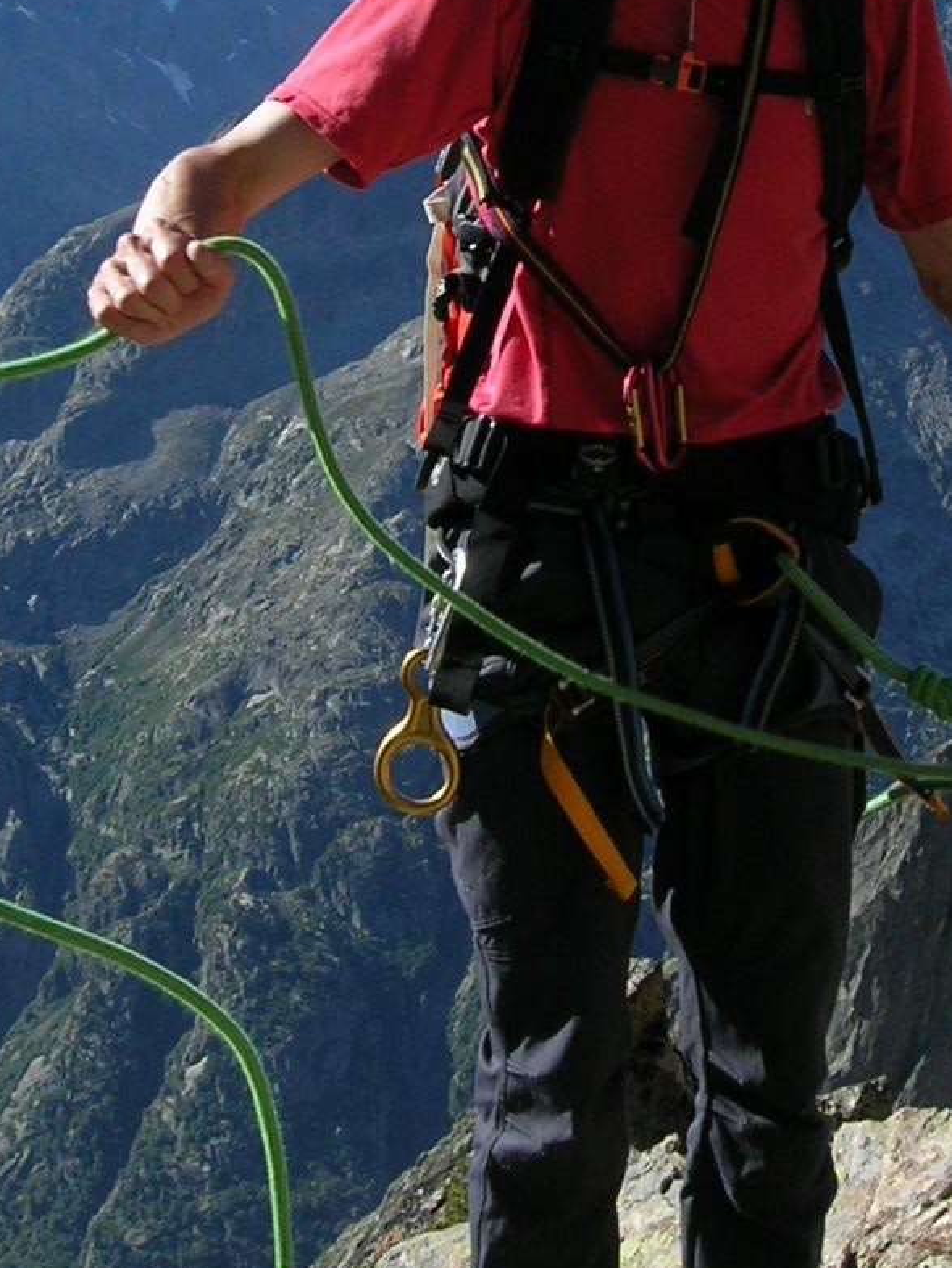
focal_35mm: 99
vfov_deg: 19.7
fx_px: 3628
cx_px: 660
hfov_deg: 14.9
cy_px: 389
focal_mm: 7.8
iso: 64
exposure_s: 1/485
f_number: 4.8
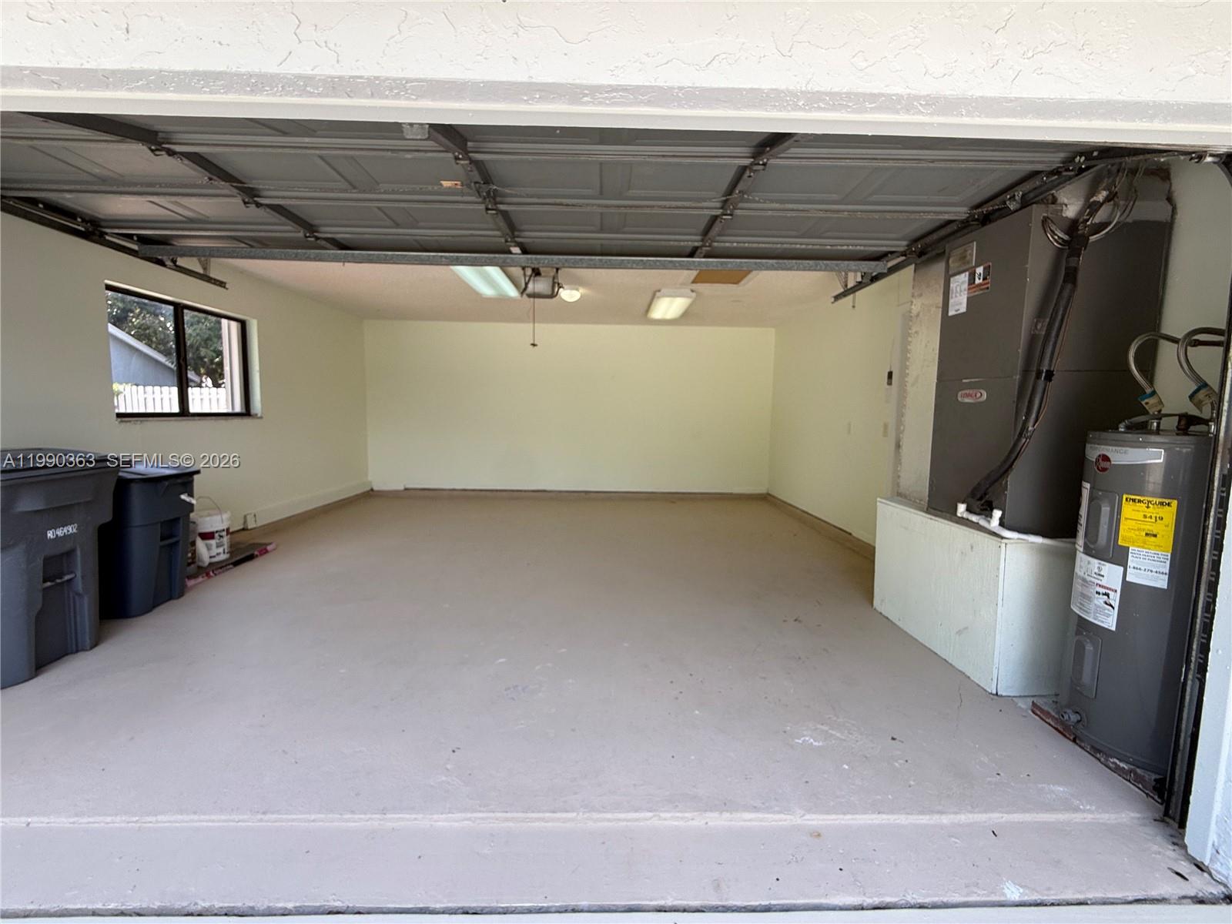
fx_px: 498
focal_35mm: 14
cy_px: 462
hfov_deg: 102.1
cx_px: 616
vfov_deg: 85.7
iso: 50
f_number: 2.2
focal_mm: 2.22
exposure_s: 1/271
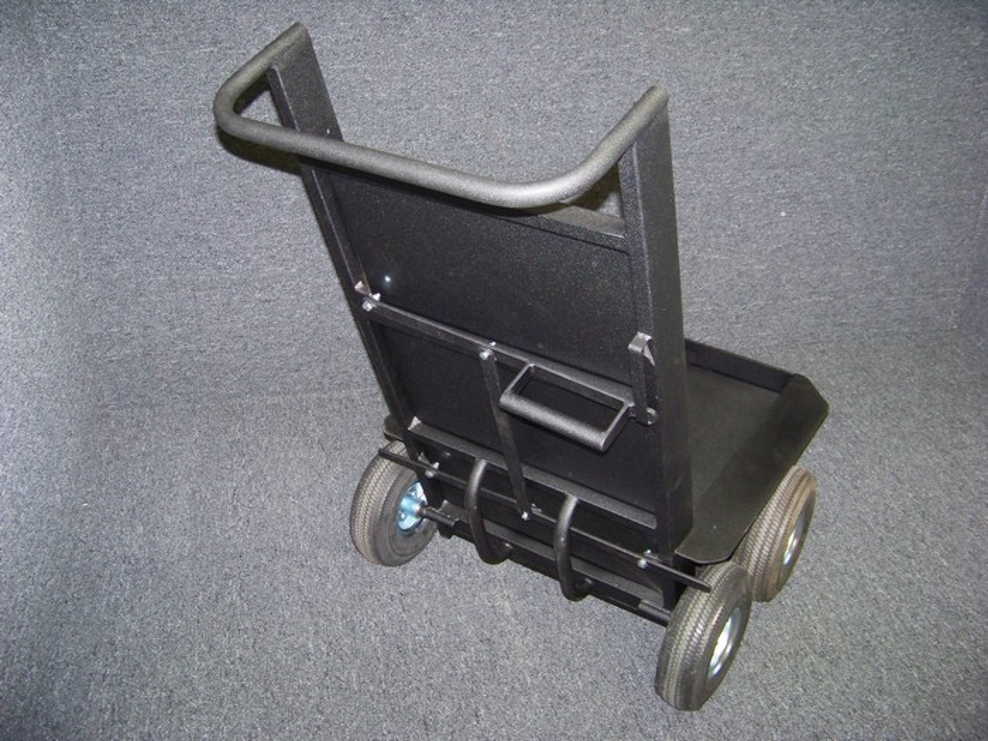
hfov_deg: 51.4
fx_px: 1028
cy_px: 370
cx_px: 494
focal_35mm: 36
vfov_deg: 39.7
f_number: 2.8
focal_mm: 5.85
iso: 200
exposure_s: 1/30
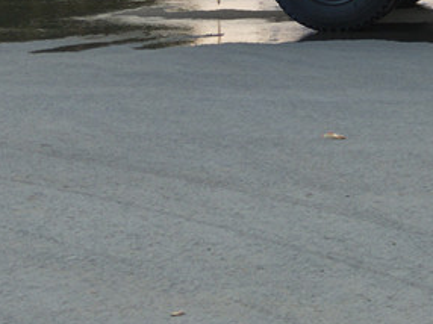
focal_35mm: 70
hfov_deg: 23.8
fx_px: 875
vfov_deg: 20.0
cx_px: 590
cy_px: -41
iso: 146
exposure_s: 1/119
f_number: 1.7
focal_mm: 4.28
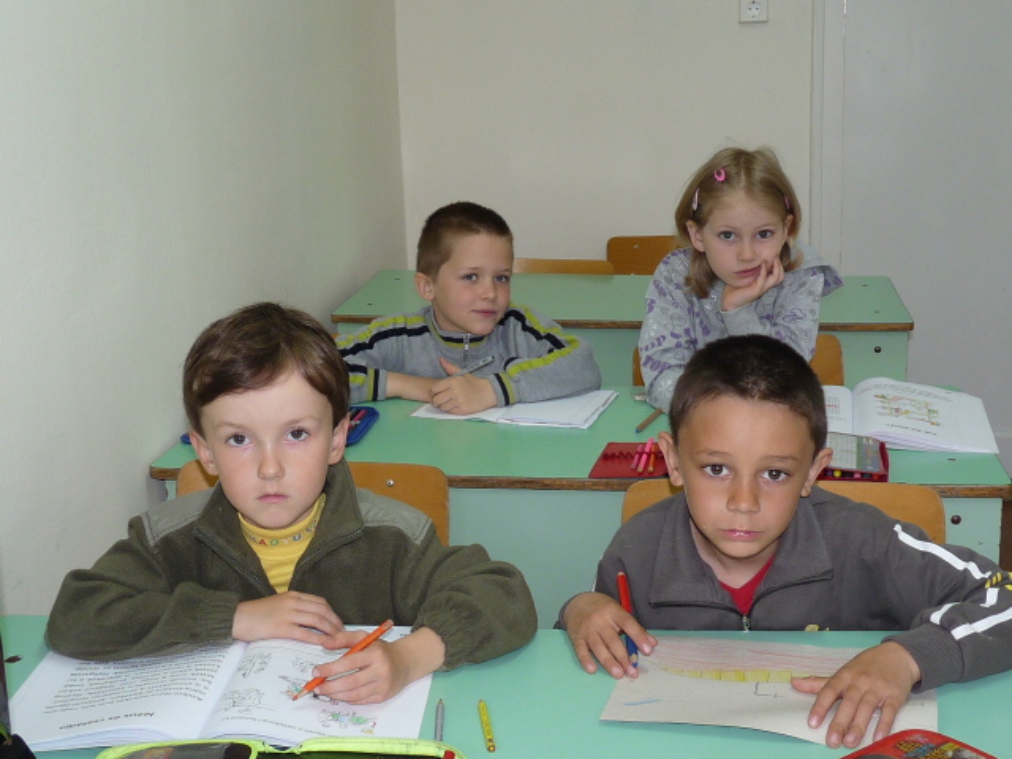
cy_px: 380
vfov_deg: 30.3
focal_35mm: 48
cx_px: 506
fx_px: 1403
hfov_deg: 39.7
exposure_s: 1/30
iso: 100
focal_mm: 4.8
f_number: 2.8
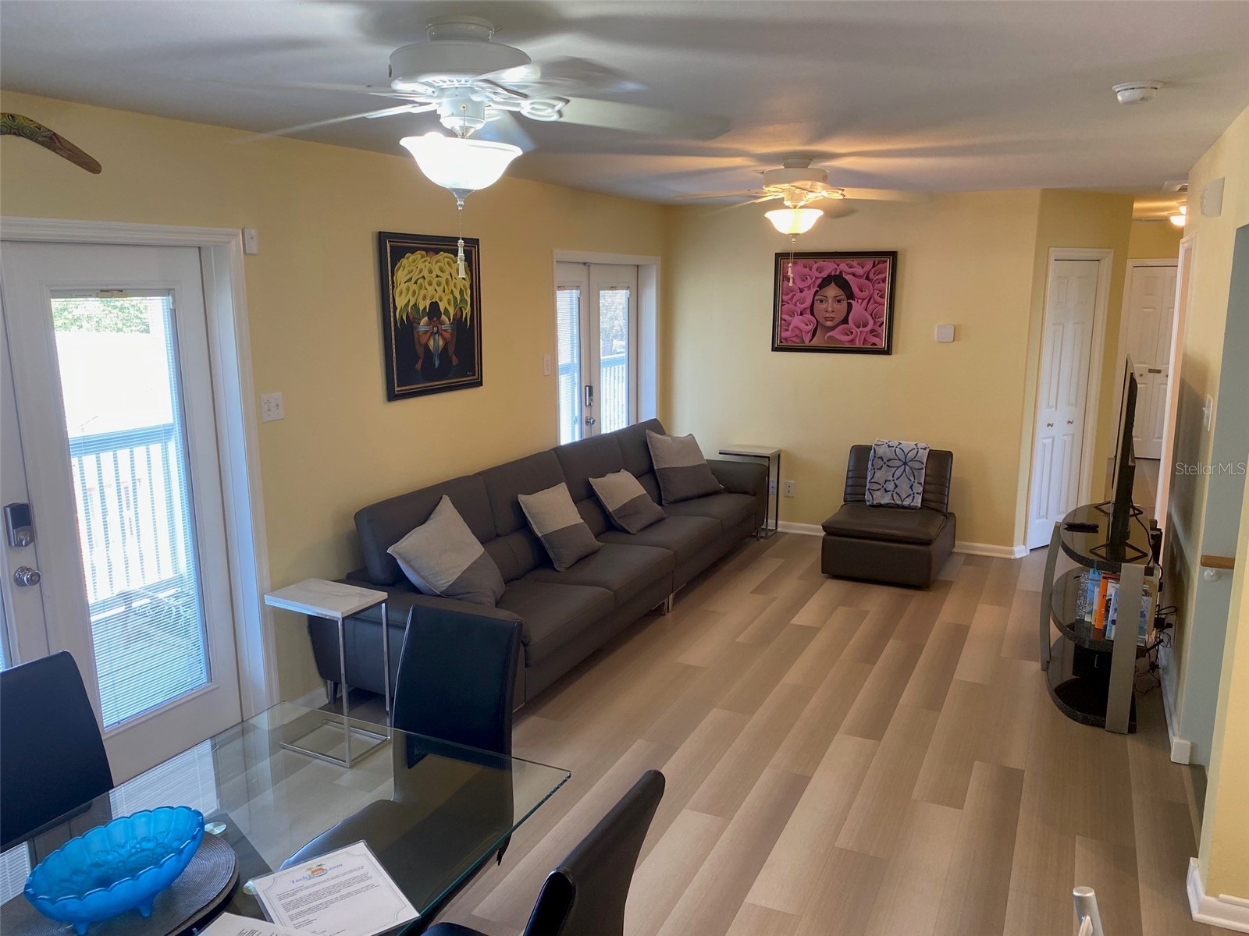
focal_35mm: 26
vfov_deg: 53.1
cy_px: 468
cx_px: 624
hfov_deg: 67.3
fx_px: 938
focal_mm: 4.25
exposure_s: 1/60
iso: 64
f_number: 1.8
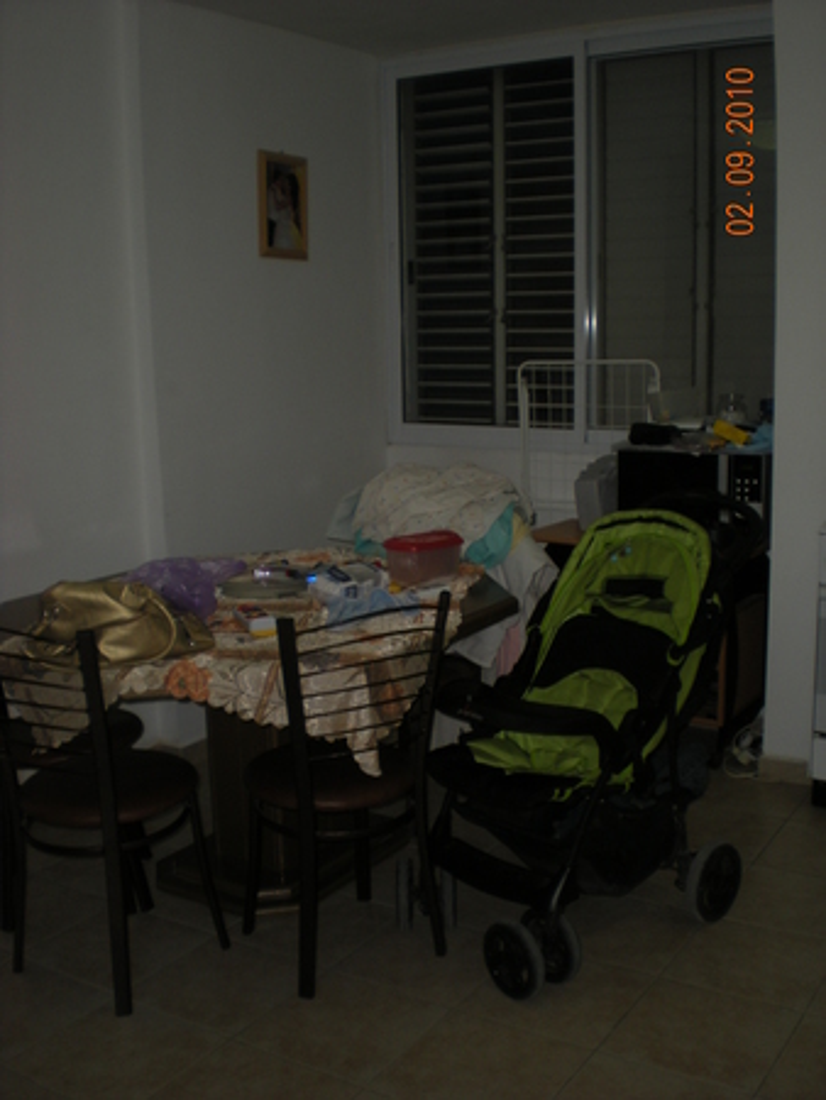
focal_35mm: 38
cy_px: 550
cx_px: 413
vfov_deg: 49.0
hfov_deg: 37.8
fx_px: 1208
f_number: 3.1
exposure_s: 1/60
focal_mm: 6.3
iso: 64
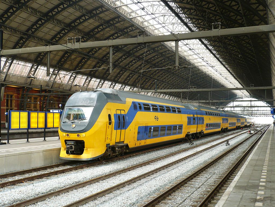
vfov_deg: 32.2
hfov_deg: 42.1
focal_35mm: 45
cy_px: 104
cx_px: 138
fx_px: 357
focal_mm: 7.5
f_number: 3.2
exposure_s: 1/30
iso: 100
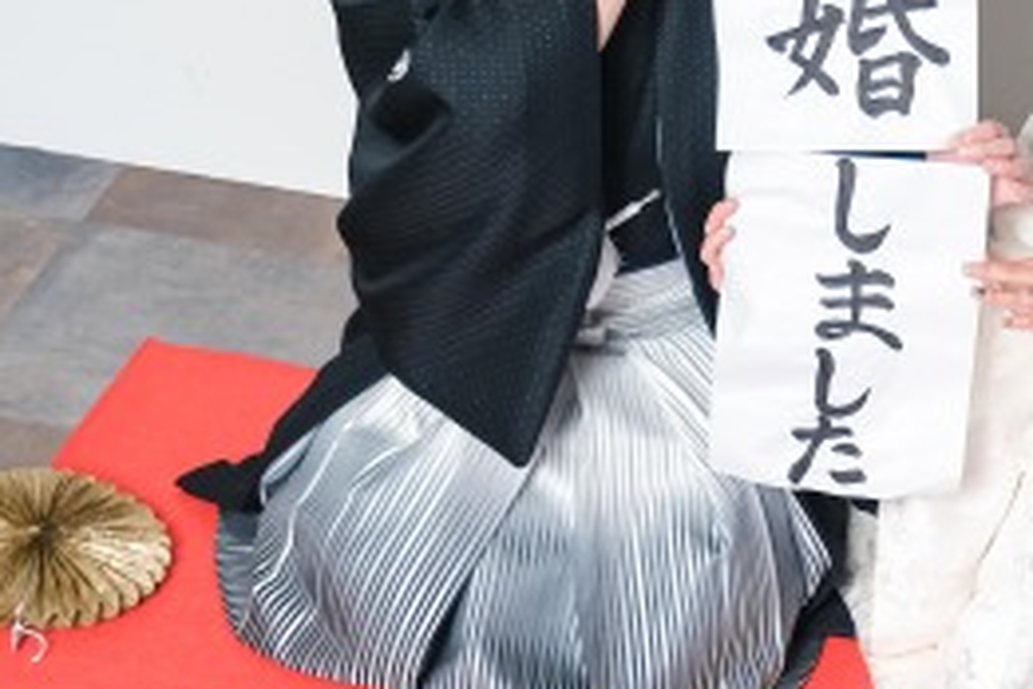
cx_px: 1065
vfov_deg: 13.5
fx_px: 2898
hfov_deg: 19.5
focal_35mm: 101
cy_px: 473
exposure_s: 1/125
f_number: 2.8
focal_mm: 22
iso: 400
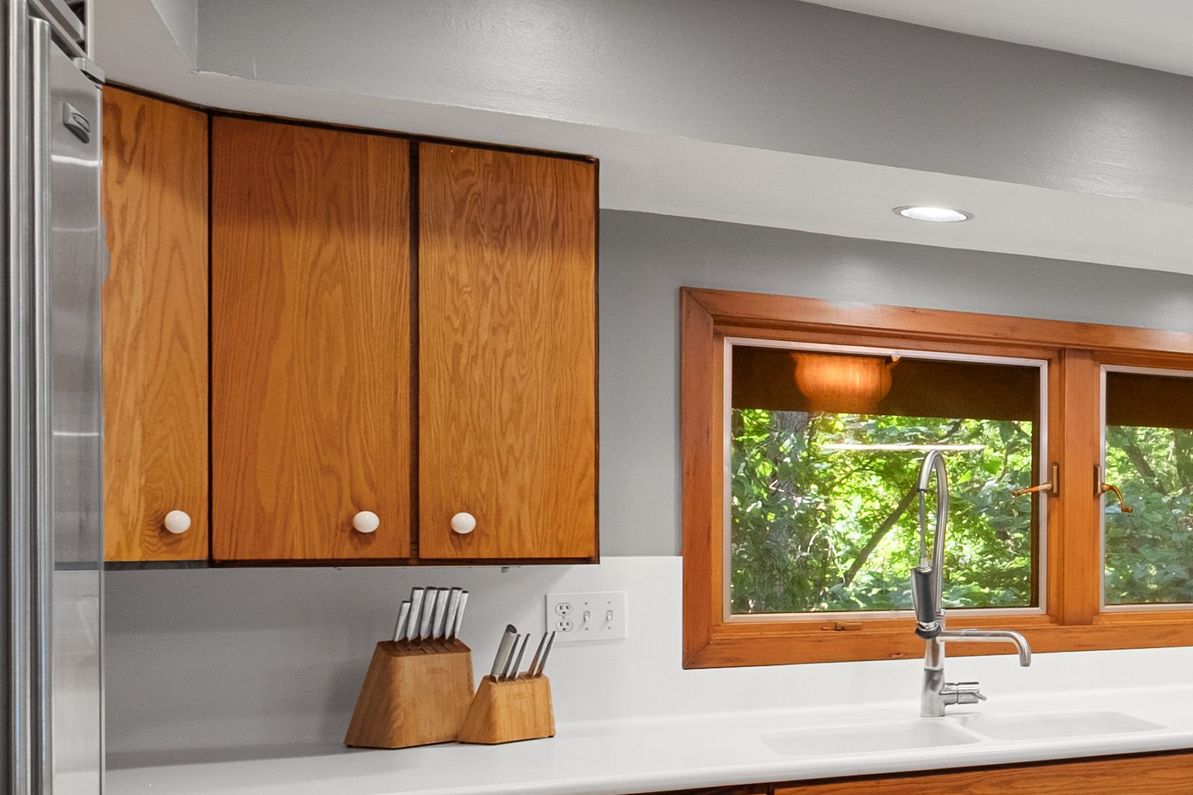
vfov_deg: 32.4
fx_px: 1359
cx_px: 1468
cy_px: 531
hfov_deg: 35.8
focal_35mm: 41
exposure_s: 1/5
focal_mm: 10
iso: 200
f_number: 6.4
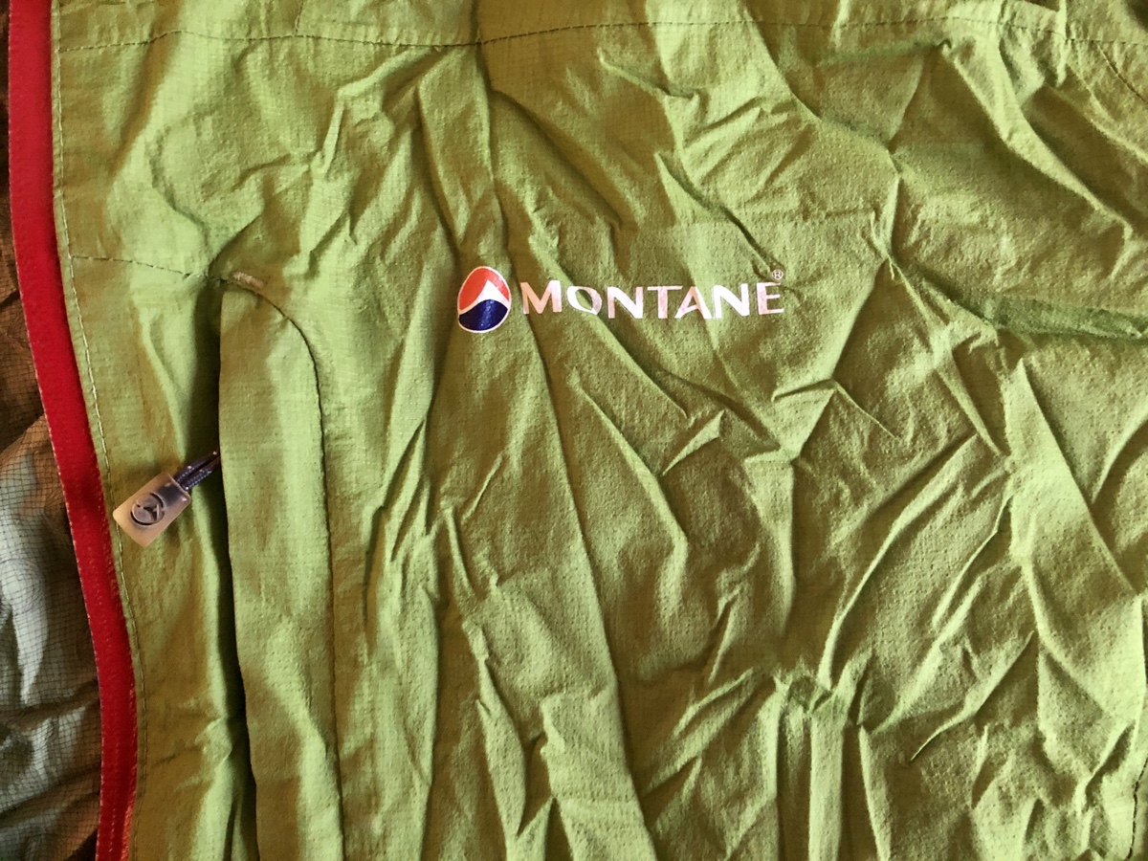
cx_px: 574
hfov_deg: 63.4
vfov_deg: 49.7
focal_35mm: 28
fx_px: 929
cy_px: 430
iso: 125
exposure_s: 1/4
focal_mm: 3.99
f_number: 1.8
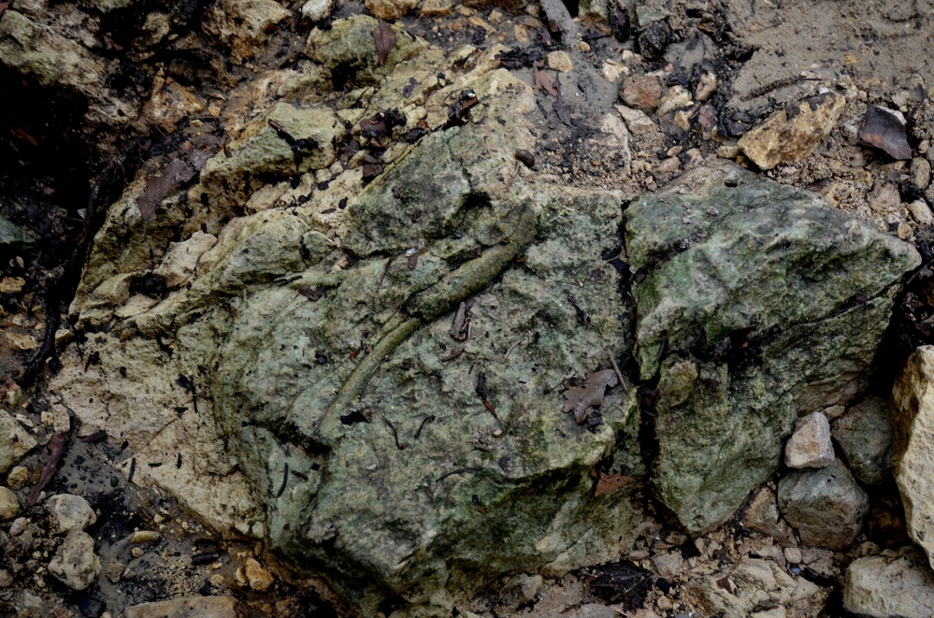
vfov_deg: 36.7
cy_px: 309
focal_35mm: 36
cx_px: 467
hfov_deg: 53.2
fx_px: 932
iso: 560
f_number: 4
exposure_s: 1/30
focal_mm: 24
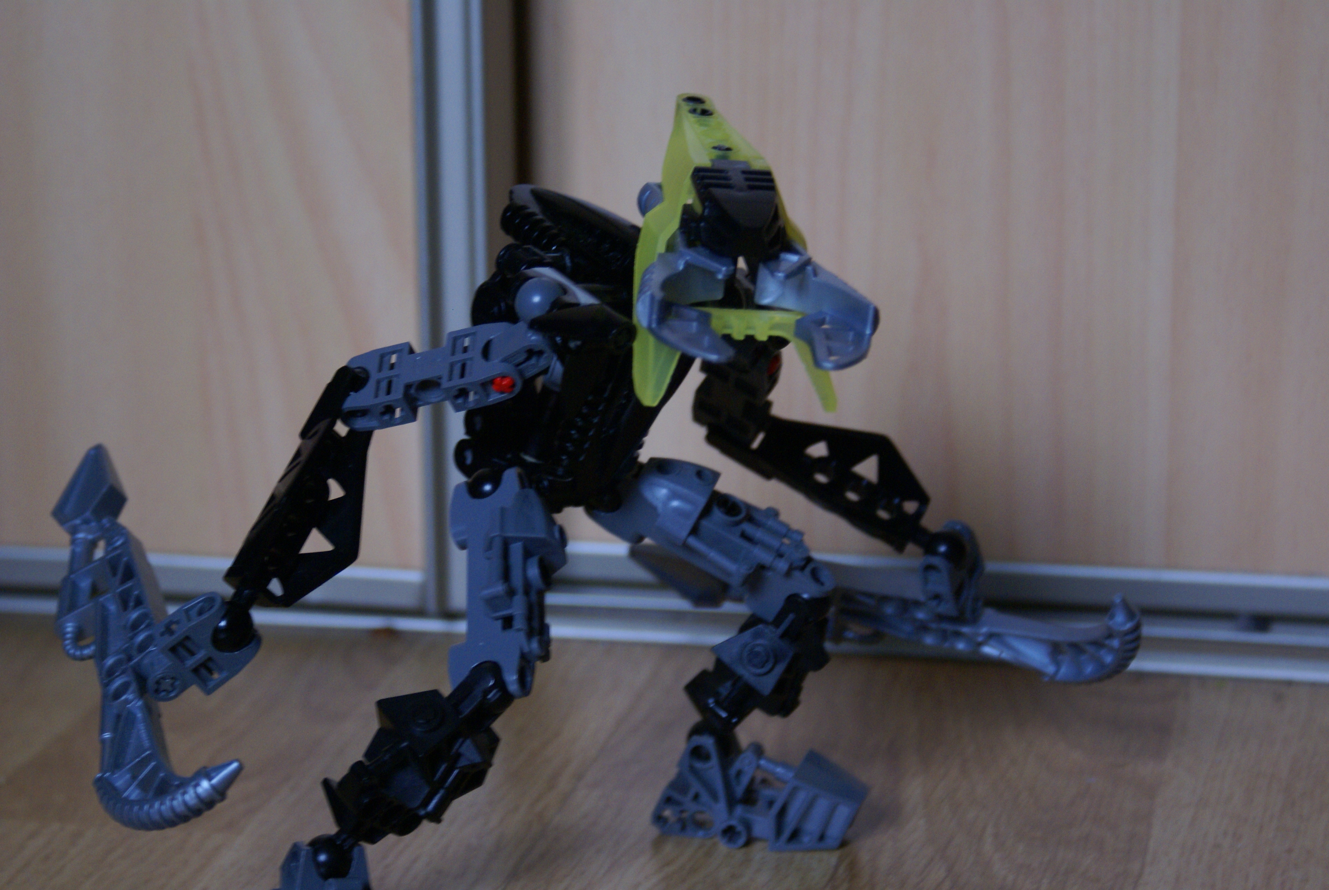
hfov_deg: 22.6
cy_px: 445
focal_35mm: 90
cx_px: 664
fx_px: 3326
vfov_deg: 15.2
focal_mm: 60
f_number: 5.6
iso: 400
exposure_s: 1/15
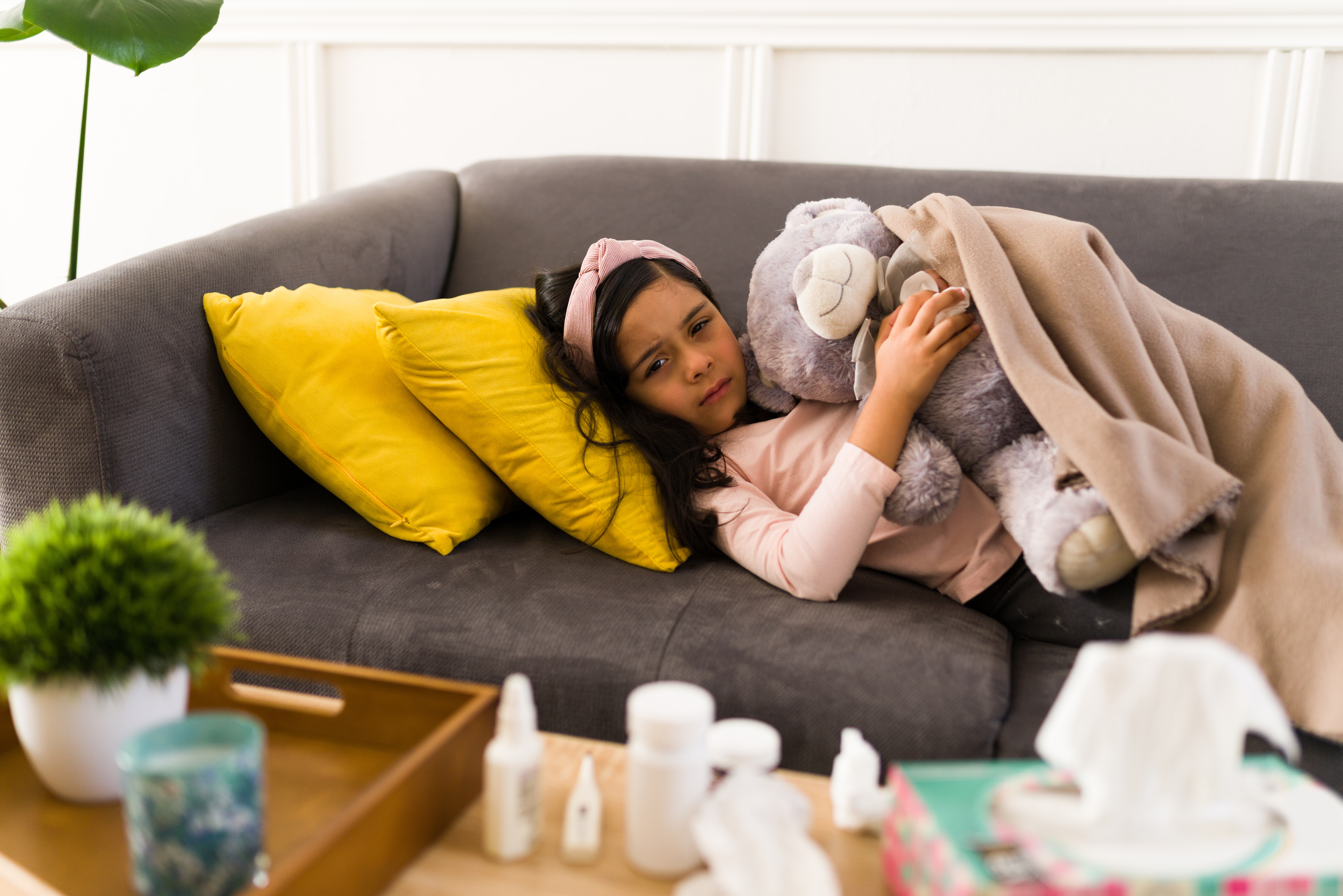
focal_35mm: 35
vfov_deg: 37.9
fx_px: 1306
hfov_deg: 54.4
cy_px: 448
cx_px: 672
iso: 400
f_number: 1.8
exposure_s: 1/160
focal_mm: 35
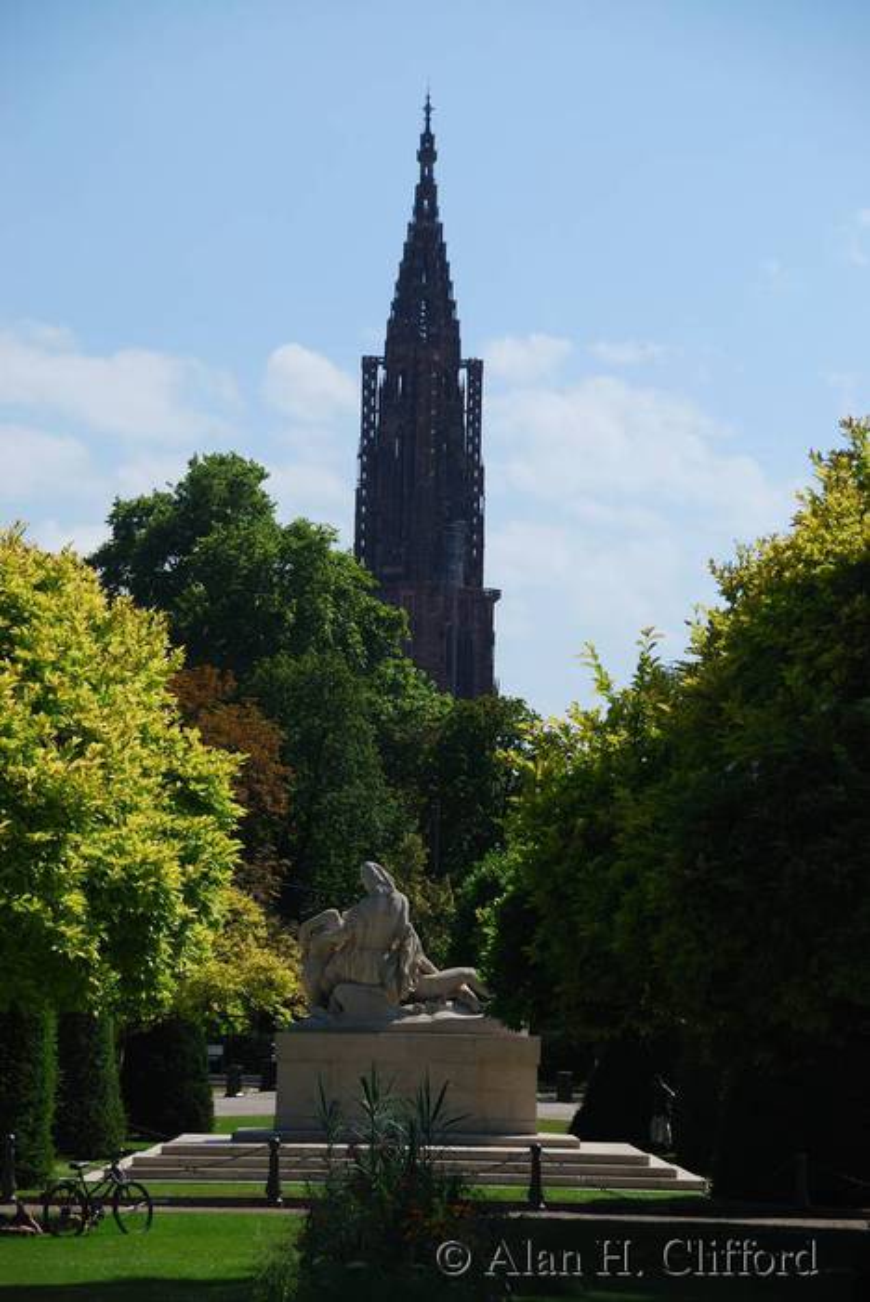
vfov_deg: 15.2
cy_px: 651
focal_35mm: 135
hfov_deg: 10.2
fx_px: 4884
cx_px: 435
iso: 100
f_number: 6.3
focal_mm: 90
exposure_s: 1/640
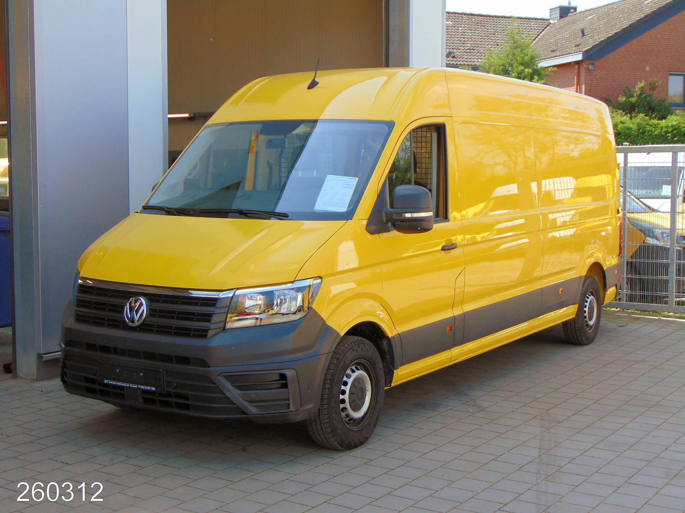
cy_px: 256
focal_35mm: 50
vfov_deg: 29.1
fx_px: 989
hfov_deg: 38.2
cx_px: 342
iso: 80
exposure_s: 1/250
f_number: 3.5
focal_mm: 9
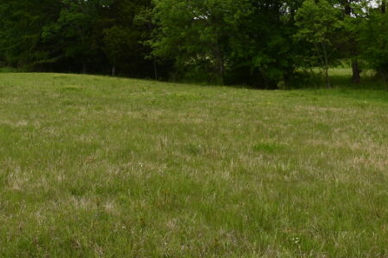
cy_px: 40
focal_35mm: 62
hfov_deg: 32.3
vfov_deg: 21.5
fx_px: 668
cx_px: 151
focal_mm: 18
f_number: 8
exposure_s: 1/250
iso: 100
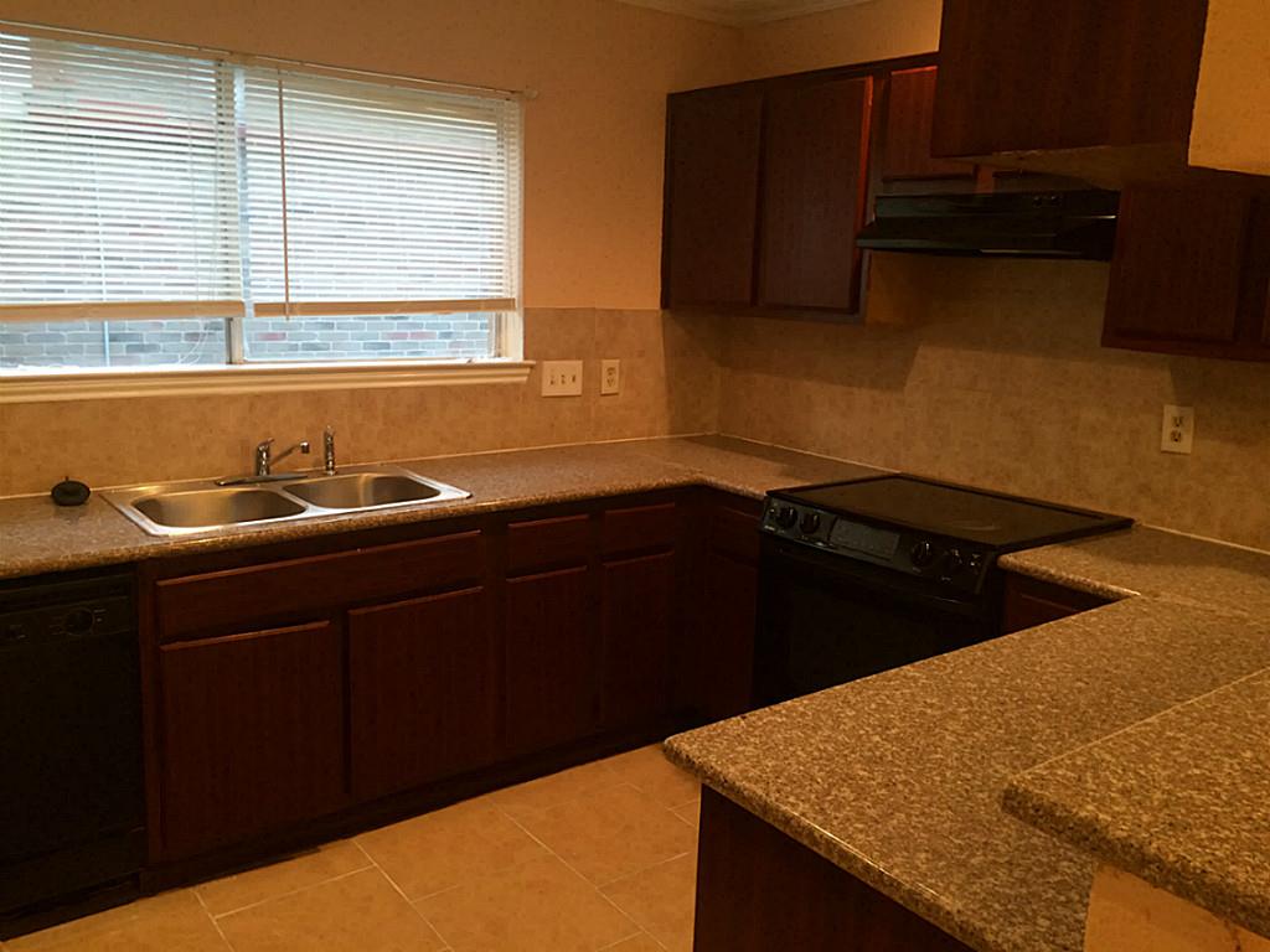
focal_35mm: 29
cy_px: 476
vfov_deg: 48.2
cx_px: 635
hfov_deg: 61.7
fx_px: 1064
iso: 125
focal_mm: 4.15
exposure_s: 1/30
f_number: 2.2
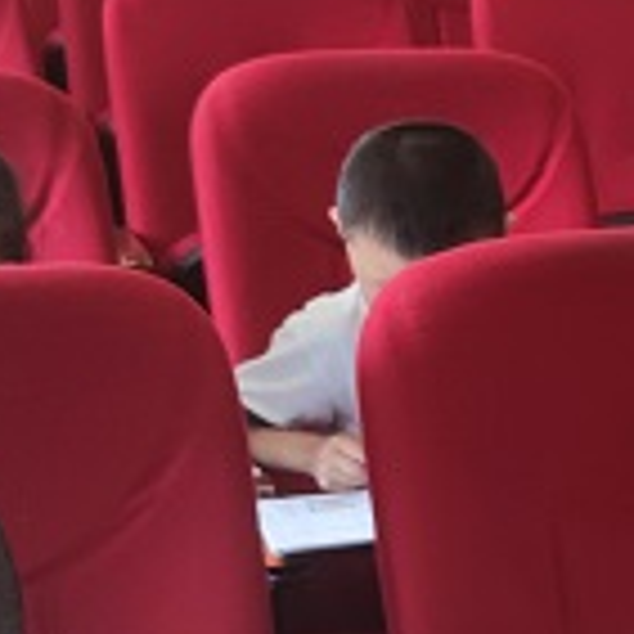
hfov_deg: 17.9
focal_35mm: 90
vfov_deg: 19.2
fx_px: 1865
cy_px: 454
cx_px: 850
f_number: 1.69
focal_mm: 6.72
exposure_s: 1/50
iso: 179
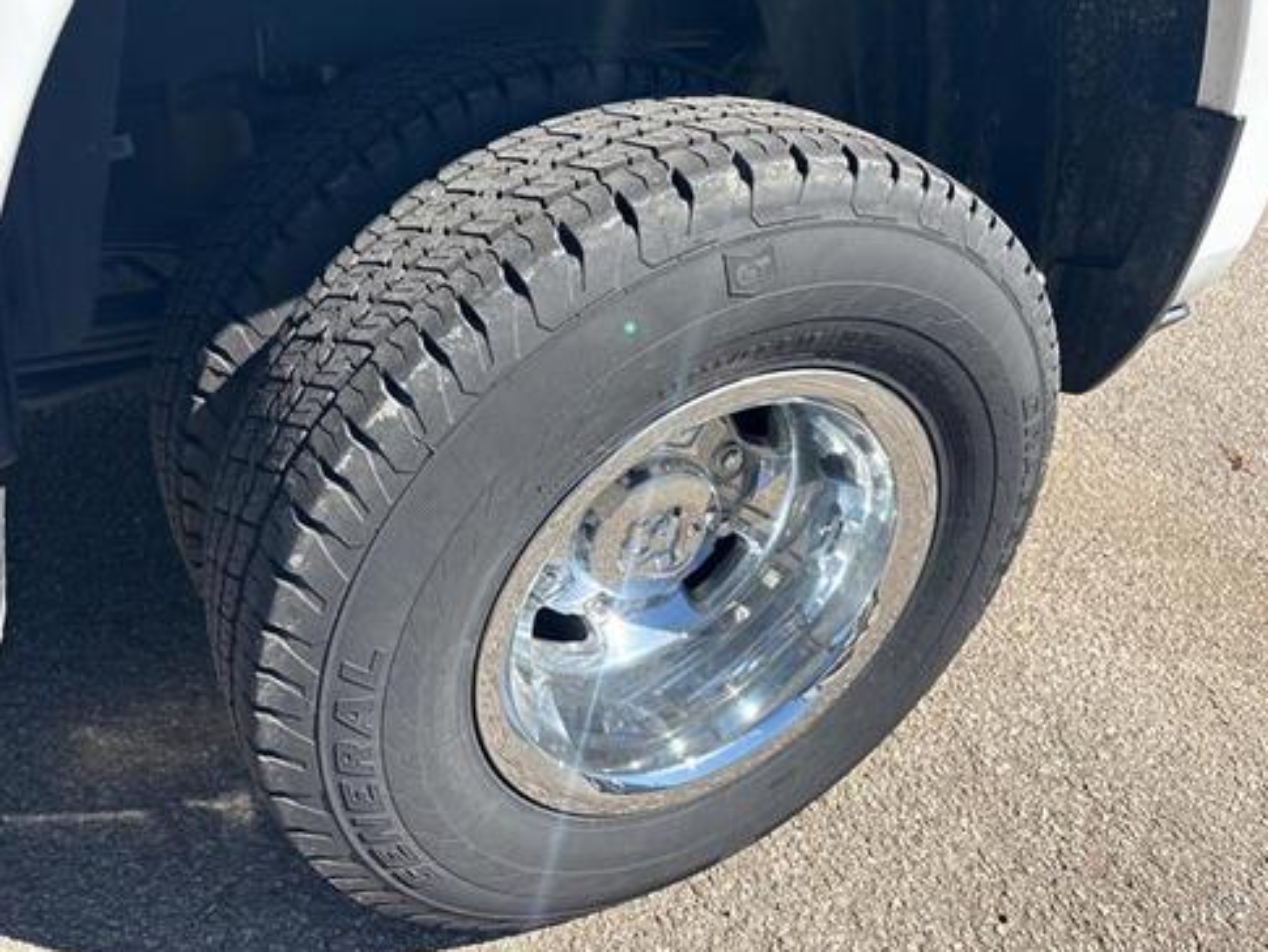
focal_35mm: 27
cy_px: 468
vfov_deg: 51.4
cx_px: 614
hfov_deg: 65.3
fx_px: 989
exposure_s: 1/1848
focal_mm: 5.96
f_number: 1.6
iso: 50
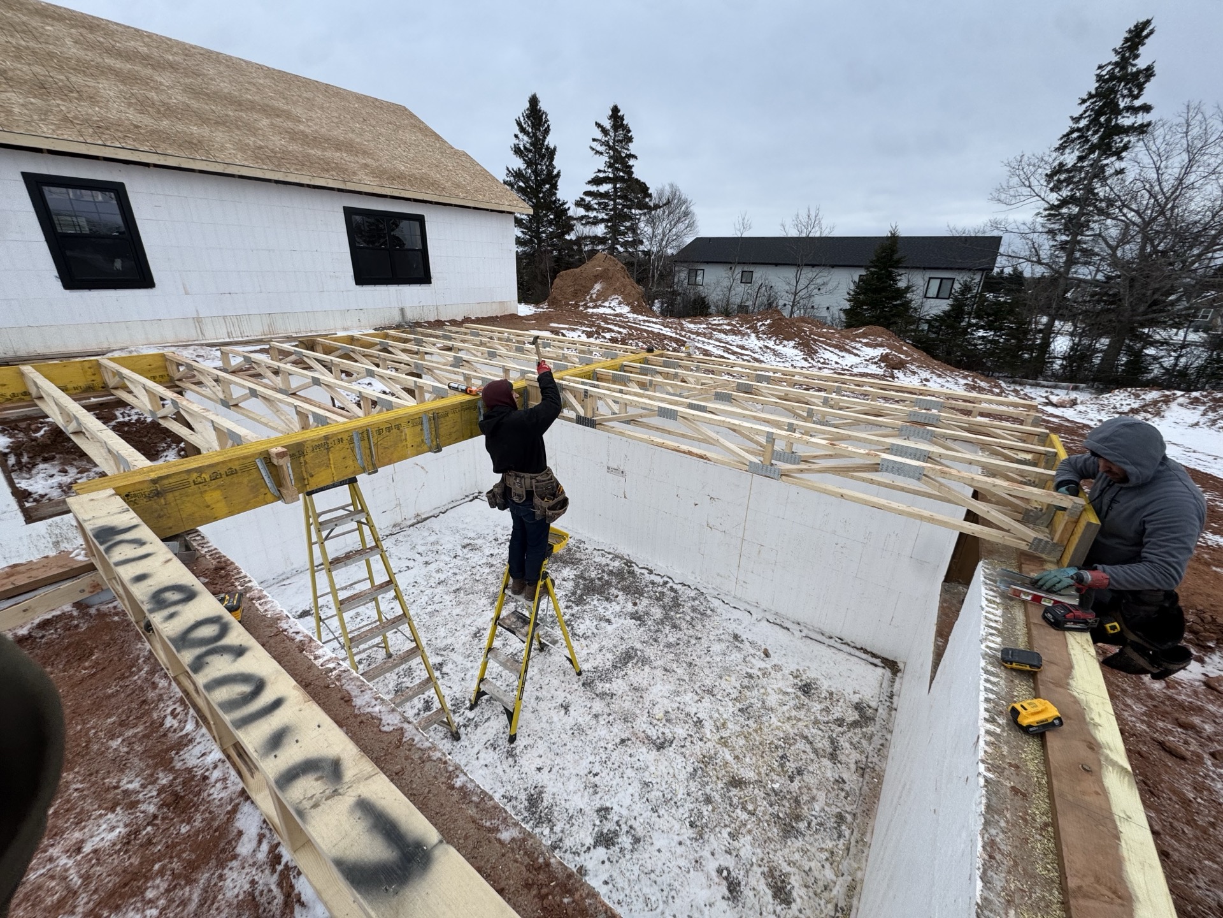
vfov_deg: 85.7
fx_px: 495
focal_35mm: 14
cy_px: 459
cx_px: 612
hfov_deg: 102.1
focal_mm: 2.22
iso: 40
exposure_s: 1/615
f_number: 2.2
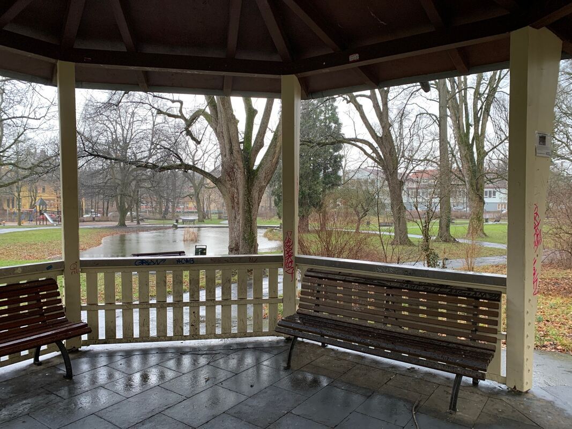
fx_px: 430
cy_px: 214
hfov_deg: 67.3
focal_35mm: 26
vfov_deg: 53.1
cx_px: 286
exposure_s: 1/60
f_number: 1.8
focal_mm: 4.25
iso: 160
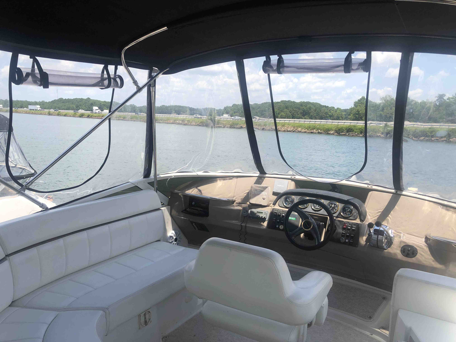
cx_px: 228
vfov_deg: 49.7
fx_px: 369
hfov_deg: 63.4
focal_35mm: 28
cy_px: 171
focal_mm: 3.99
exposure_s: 1/1499
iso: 20
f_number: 1.8
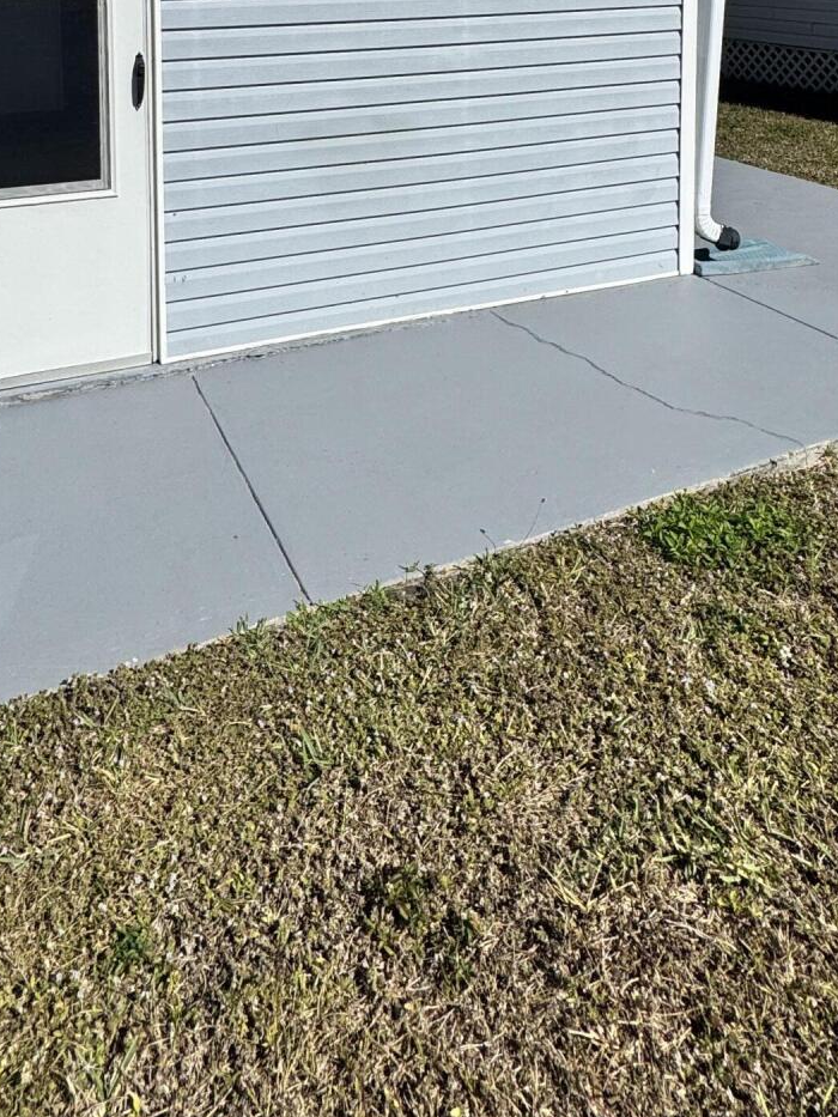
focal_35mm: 30
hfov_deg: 46.6
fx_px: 968
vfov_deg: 49.3
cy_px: 7
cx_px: 344
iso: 32
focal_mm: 2.22
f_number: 2.2
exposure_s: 1/4630
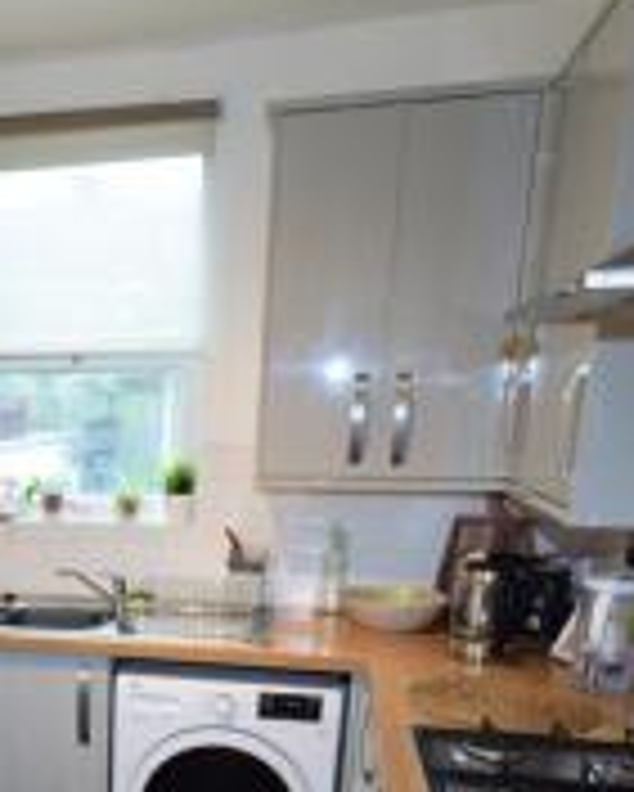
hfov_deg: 36.0
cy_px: 686
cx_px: 27
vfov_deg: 44.4
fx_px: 891
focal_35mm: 38
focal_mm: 10
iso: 720
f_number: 6.3
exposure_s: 1/15
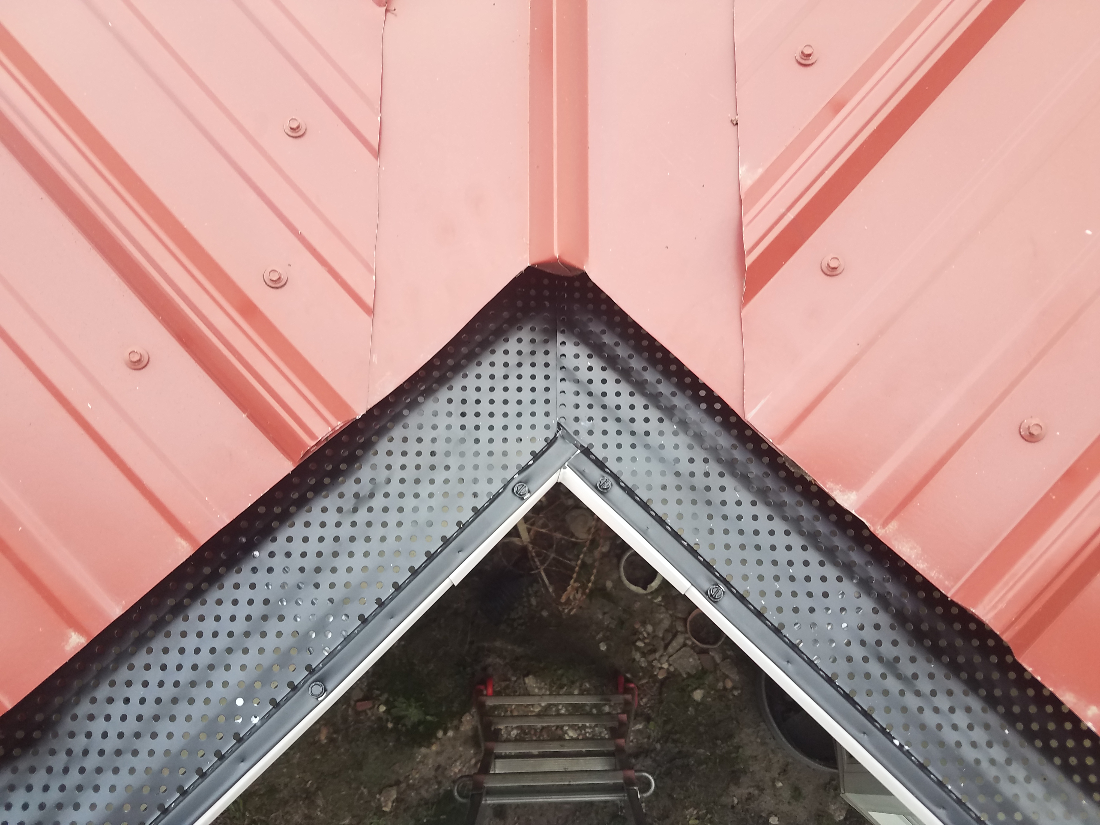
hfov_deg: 67.3
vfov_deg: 53.1
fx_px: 826
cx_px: 550
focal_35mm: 26
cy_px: 412
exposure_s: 1/60
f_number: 1.7
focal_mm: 4.2
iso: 50
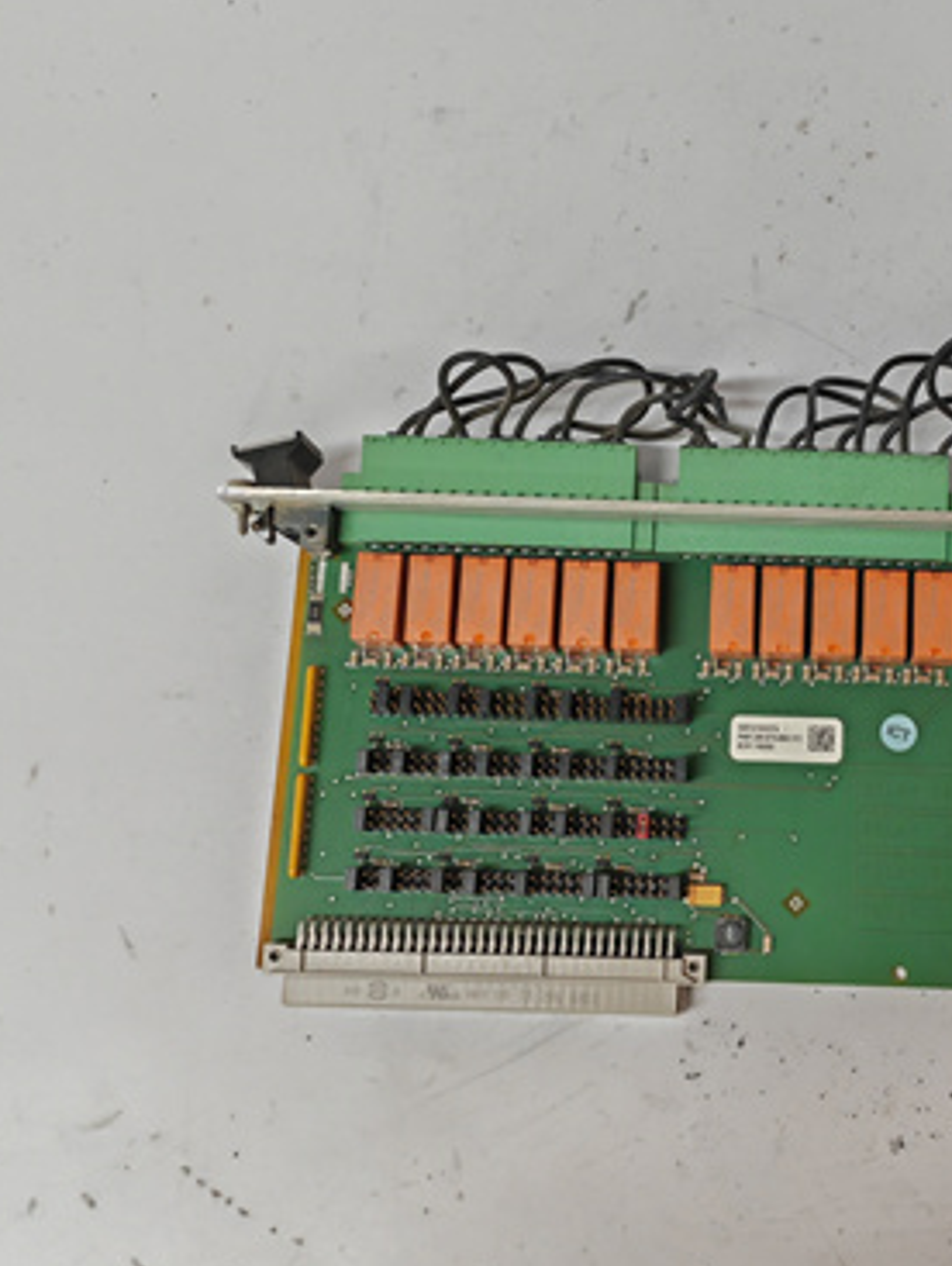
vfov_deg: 38.8
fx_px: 1794
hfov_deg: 28.8
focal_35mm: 49
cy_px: 552
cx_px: 811
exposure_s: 1/120
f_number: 1.9
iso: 1000
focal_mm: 6.12
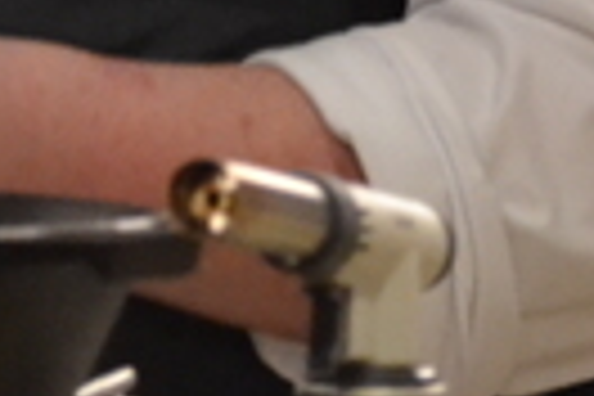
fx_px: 12935
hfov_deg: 2.6
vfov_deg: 1.7
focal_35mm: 784
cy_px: -664
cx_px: -90
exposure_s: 1/160
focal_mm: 86
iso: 3200
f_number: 4.2
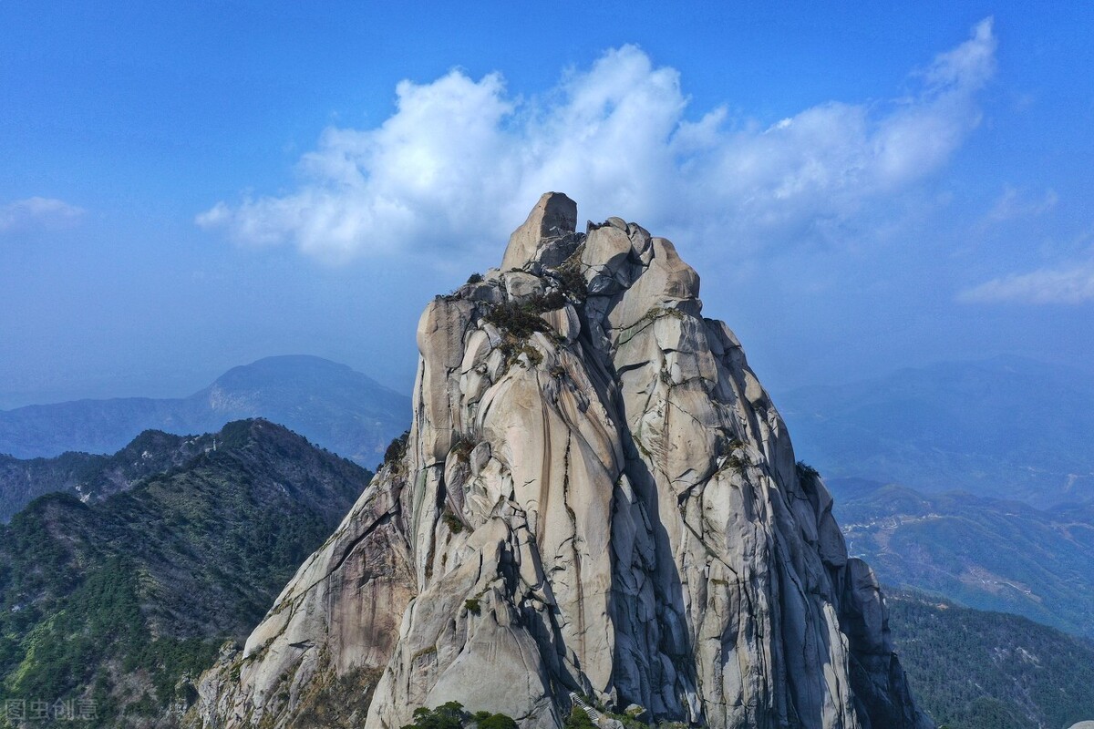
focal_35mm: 28
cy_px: 364
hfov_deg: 65.5
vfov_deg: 46.4
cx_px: 547
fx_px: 851
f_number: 6.3
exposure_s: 1/800
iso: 100
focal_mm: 10.26
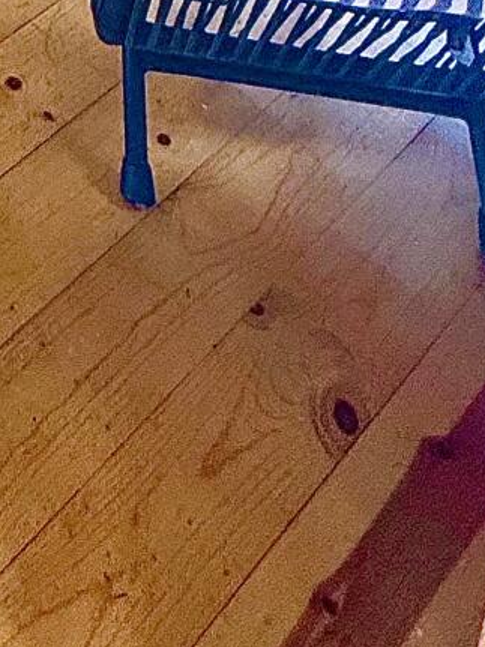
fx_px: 1215
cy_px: -775
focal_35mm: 65
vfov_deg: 17.0
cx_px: -437
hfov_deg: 17.4
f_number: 2.2
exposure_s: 1/99
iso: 200
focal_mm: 2.22
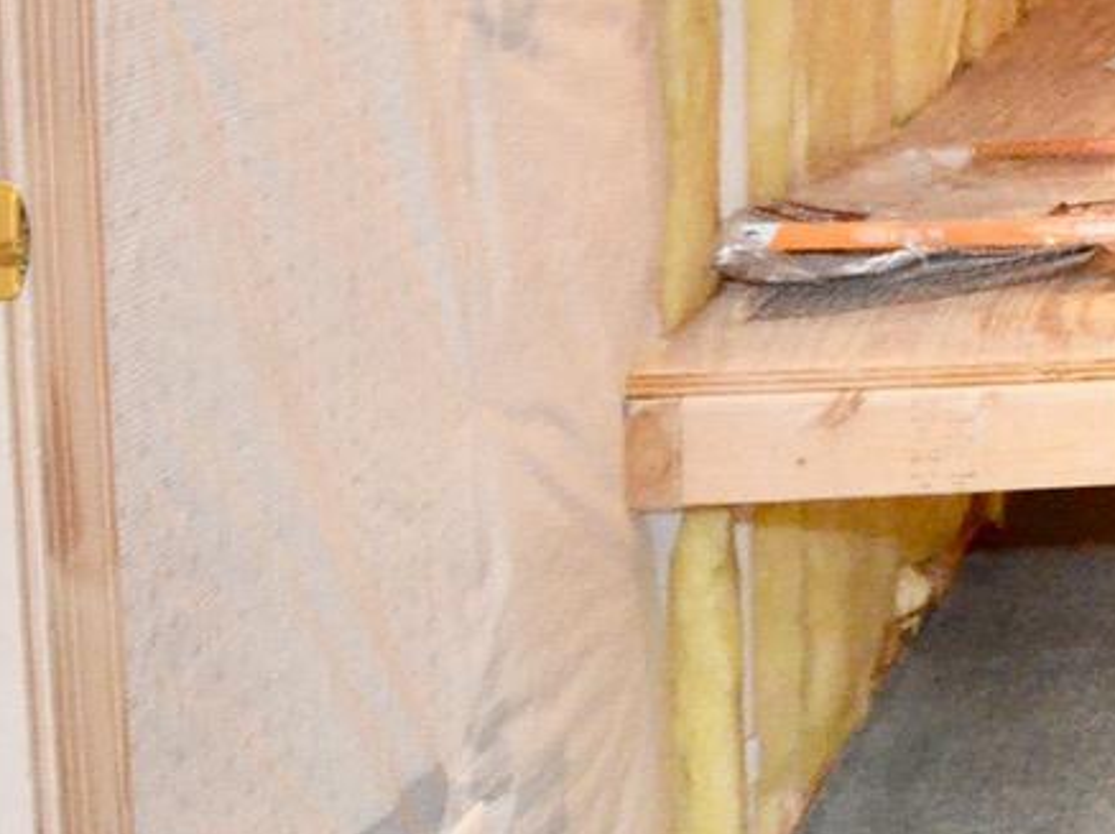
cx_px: 2319
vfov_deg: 17.2
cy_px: -232
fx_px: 2607
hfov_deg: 16.9
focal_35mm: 81
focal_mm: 12
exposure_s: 1/60
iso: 2500
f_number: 4
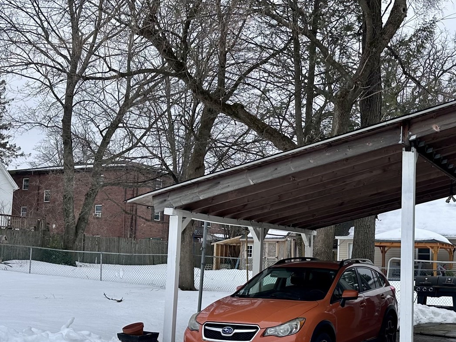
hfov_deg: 39.4
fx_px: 619
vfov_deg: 30.7
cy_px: 222
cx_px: 341
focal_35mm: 47
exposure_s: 1/1812
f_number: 1.78
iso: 80
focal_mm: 6.86
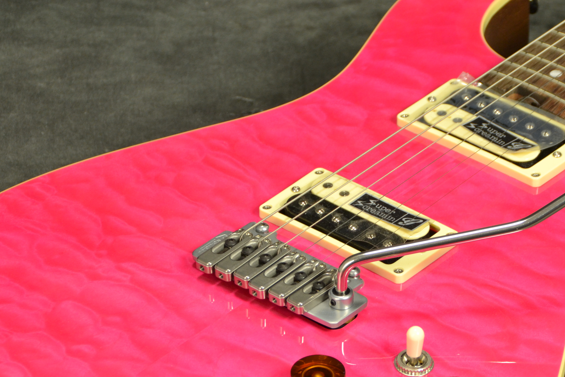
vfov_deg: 5.7
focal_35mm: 240
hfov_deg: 8.6
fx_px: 3767
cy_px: 261
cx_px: 332
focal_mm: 98
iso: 400
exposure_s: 1/6
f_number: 10
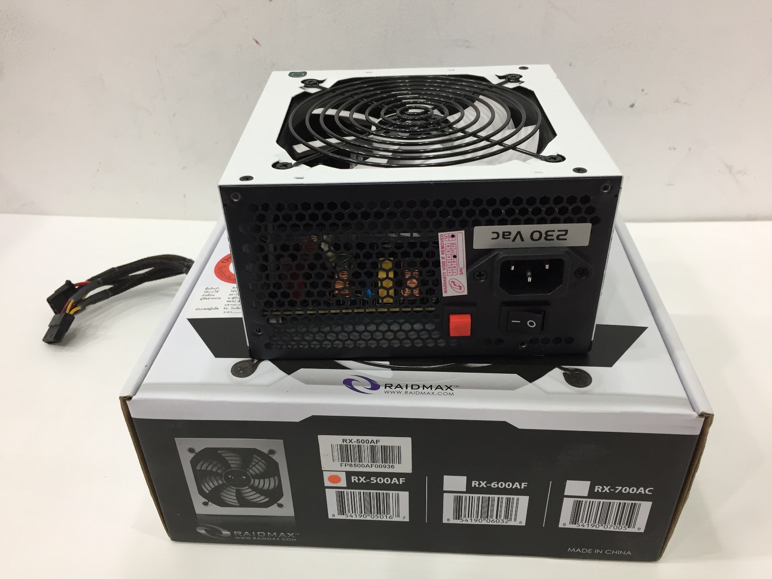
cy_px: 290
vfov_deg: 48.2
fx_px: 647
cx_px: 386
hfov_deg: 61.7
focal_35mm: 29
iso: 80
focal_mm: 4.15
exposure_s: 1/33
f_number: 2.2
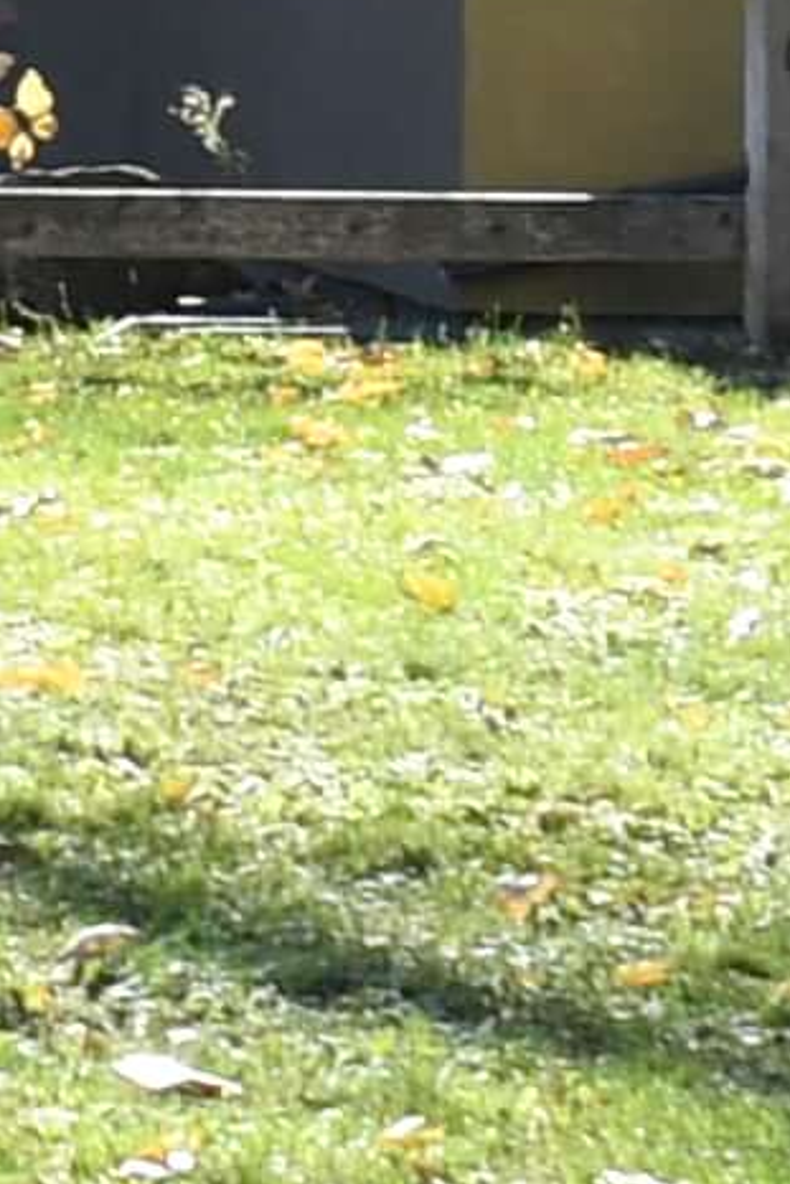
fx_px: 14734
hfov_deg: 3.0
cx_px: -1506
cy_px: -1697
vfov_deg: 4.5
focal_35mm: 448
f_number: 6.3
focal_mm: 25
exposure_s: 1/100
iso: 100
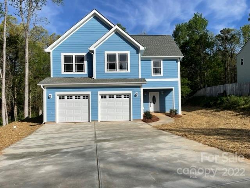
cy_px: 94
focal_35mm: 26
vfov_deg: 53.1
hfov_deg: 67.3
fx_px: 188
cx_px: 125
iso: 32
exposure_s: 1/6494
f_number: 1.6
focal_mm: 4.2
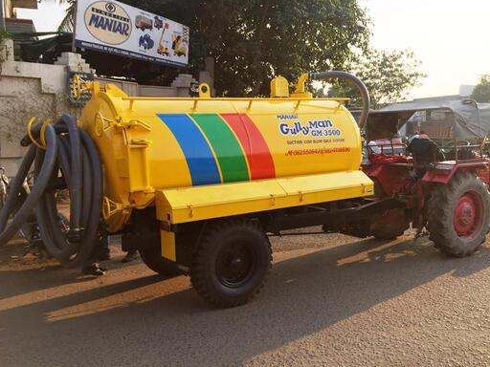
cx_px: 264
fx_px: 481
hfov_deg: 53.9
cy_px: 194
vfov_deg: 41.8
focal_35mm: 34
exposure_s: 1/557
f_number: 2.2
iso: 32
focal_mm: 4.15
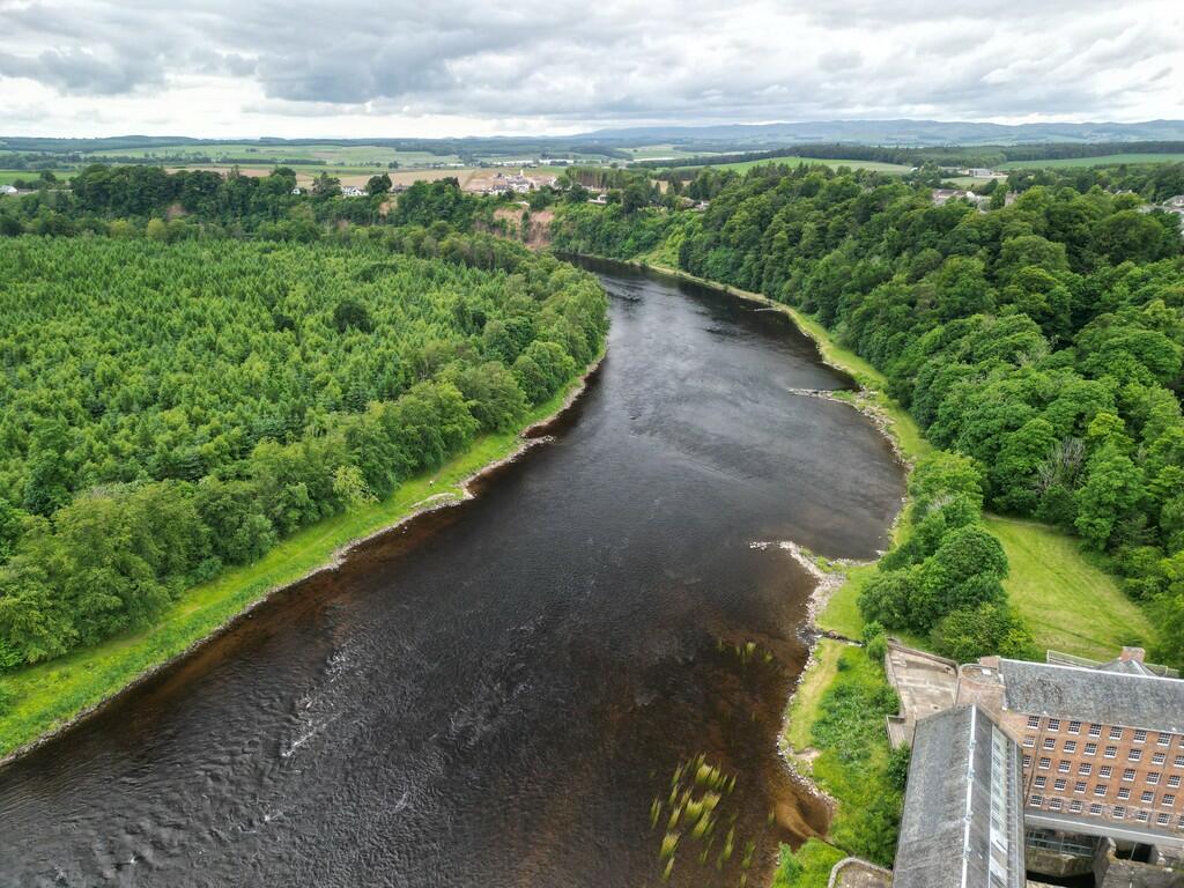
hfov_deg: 71.6
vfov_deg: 56.8
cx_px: 592
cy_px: 444
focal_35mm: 24
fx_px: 821
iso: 100
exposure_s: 1/250
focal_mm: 6.72
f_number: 1.7
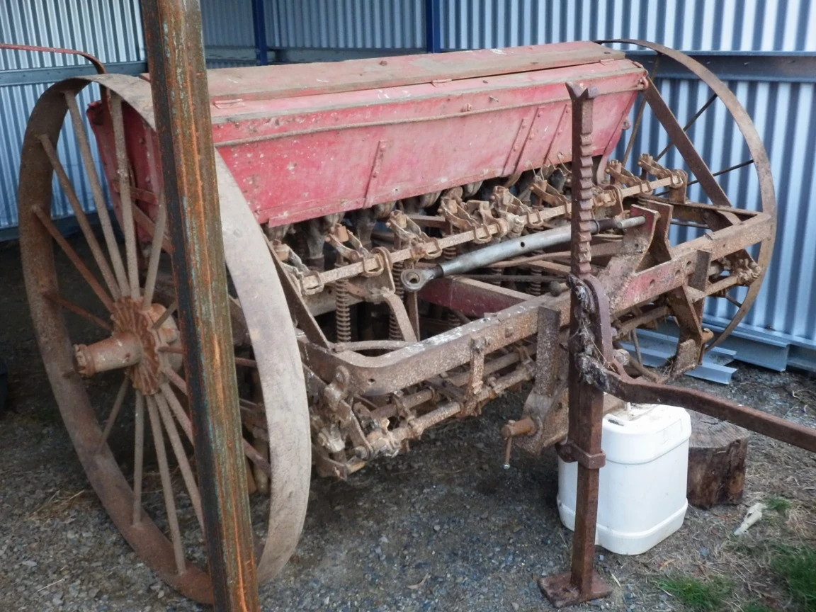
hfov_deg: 44.8
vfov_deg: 34.3
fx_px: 990
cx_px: 408
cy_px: 306
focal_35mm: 42
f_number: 4
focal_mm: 7.4
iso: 640
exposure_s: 1/40
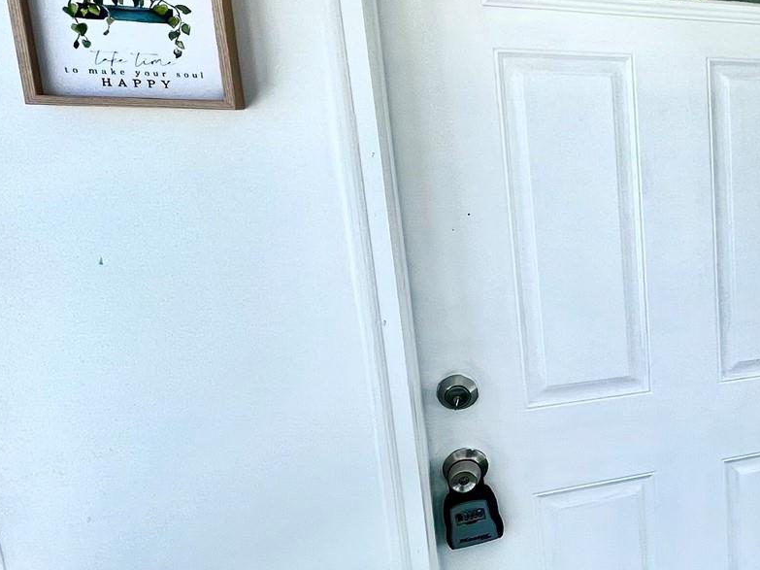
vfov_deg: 41.8
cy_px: 275
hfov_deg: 38.9
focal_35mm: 34
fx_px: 746
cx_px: 918
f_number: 1.8
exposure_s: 1/699
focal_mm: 1.57
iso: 32
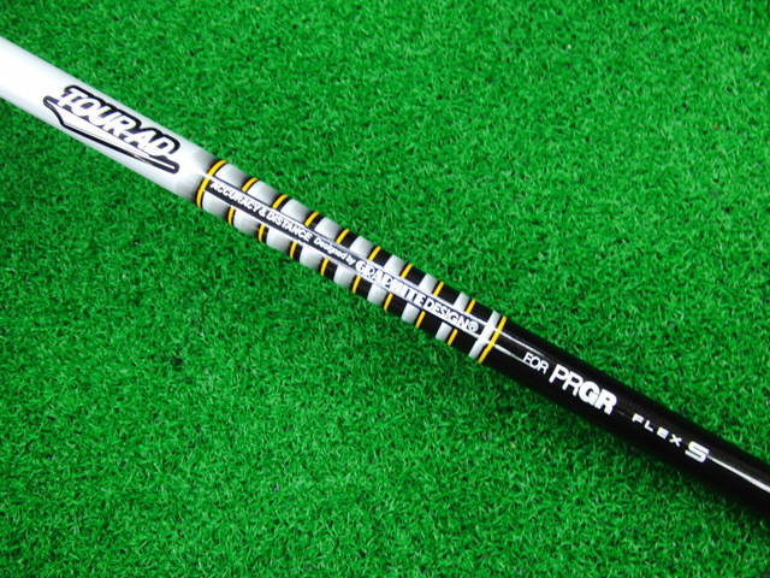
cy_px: 289
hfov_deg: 50.1
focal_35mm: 37
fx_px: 823
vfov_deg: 38.7
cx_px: 385
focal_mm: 6.42
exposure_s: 1/30
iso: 400
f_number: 3.6
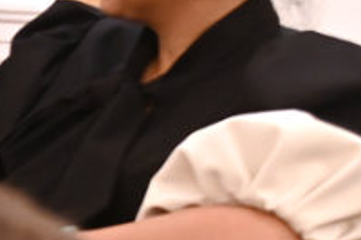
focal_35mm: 276
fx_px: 2765
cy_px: 65
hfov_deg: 7.0
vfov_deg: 5.0
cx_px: -561
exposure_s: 1/60
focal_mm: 46
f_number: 4.5
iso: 3200
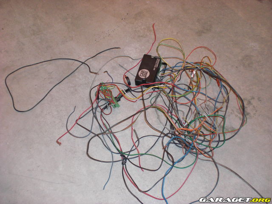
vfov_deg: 37.7
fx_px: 299
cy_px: 102
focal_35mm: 38
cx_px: 136
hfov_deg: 49.0
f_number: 3.1
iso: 200
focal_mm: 6.3
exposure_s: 1/60
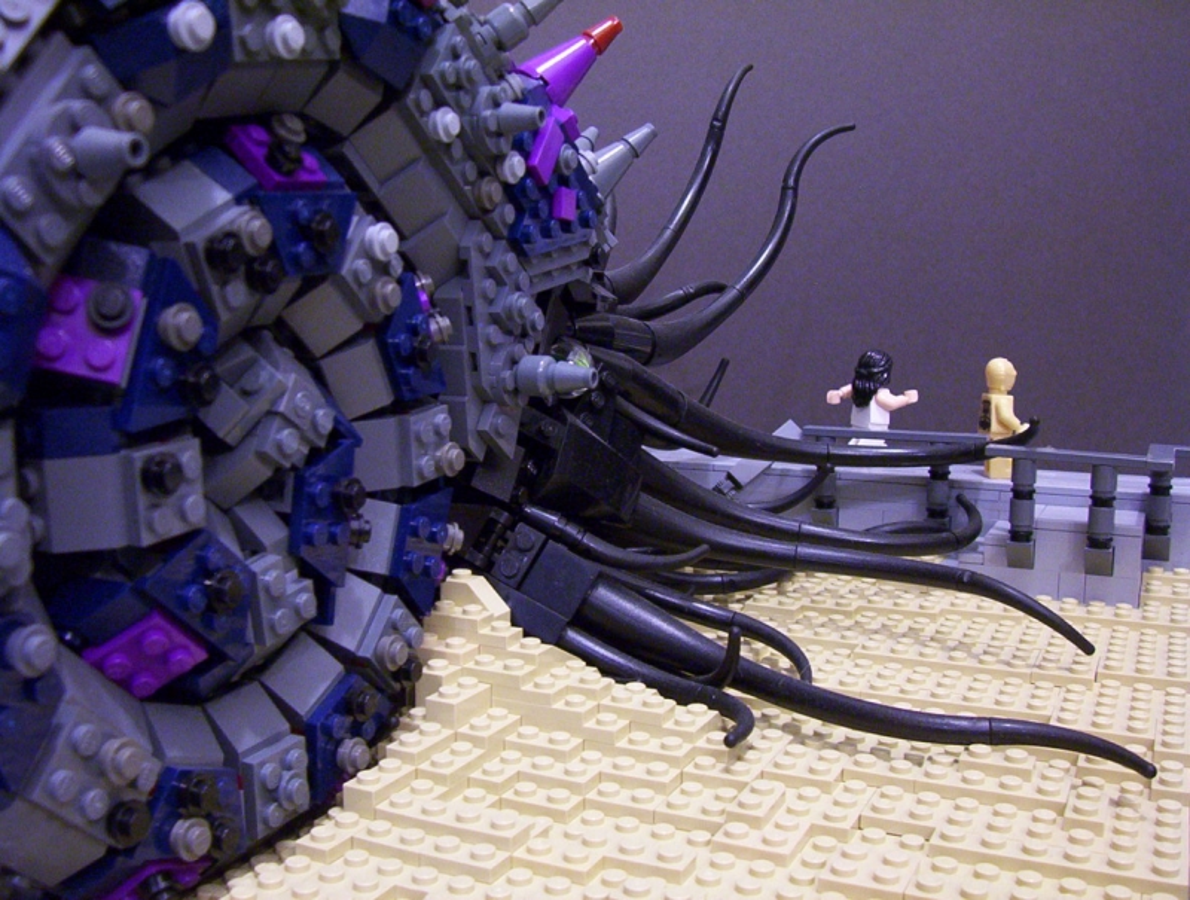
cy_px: 450
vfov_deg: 33.8
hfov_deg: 43.7
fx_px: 1483
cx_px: 595
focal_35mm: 43
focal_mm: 5.77
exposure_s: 1/8
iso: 200
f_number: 2.73
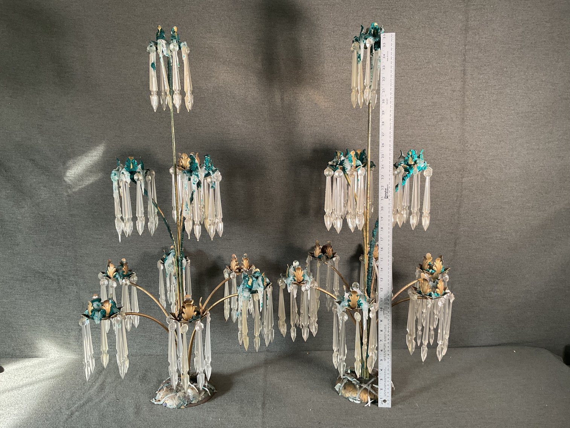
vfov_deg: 48.2
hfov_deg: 61.7
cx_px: 285
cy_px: 214
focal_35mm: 29
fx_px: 478
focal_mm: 3
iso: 100
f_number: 1.8
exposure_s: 1/60
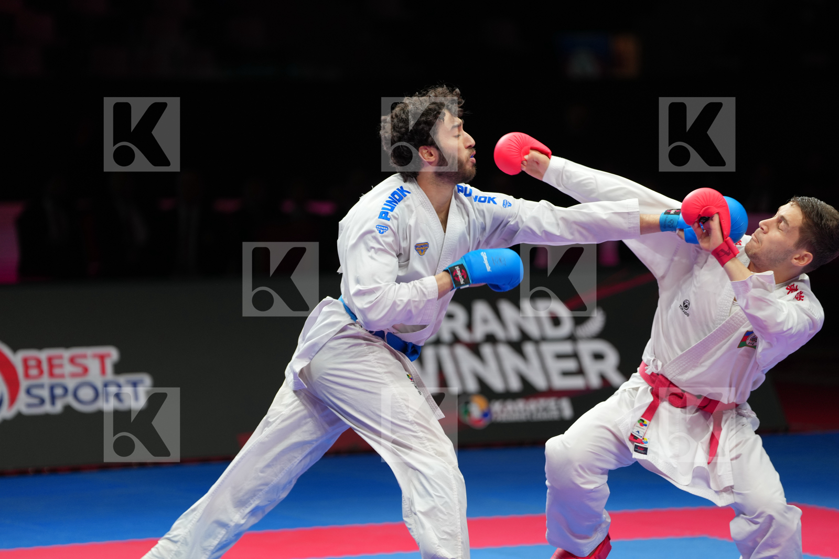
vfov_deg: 7.8
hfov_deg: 11.7
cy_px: 280
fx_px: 4101
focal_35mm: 176
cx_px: 420
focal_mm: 176
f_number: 2.8
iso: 640
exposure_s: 1/1000
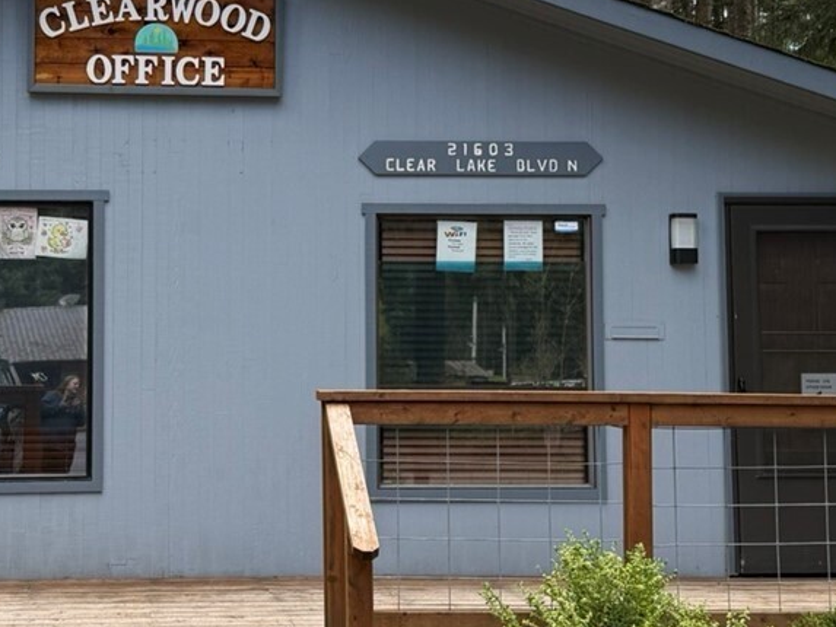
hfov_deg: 28.8
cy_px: 254
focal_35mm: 67
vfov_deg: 21.9
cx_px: 273
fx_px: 1618
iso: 100
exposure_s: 1/410
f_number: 1.78
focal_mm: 6.76
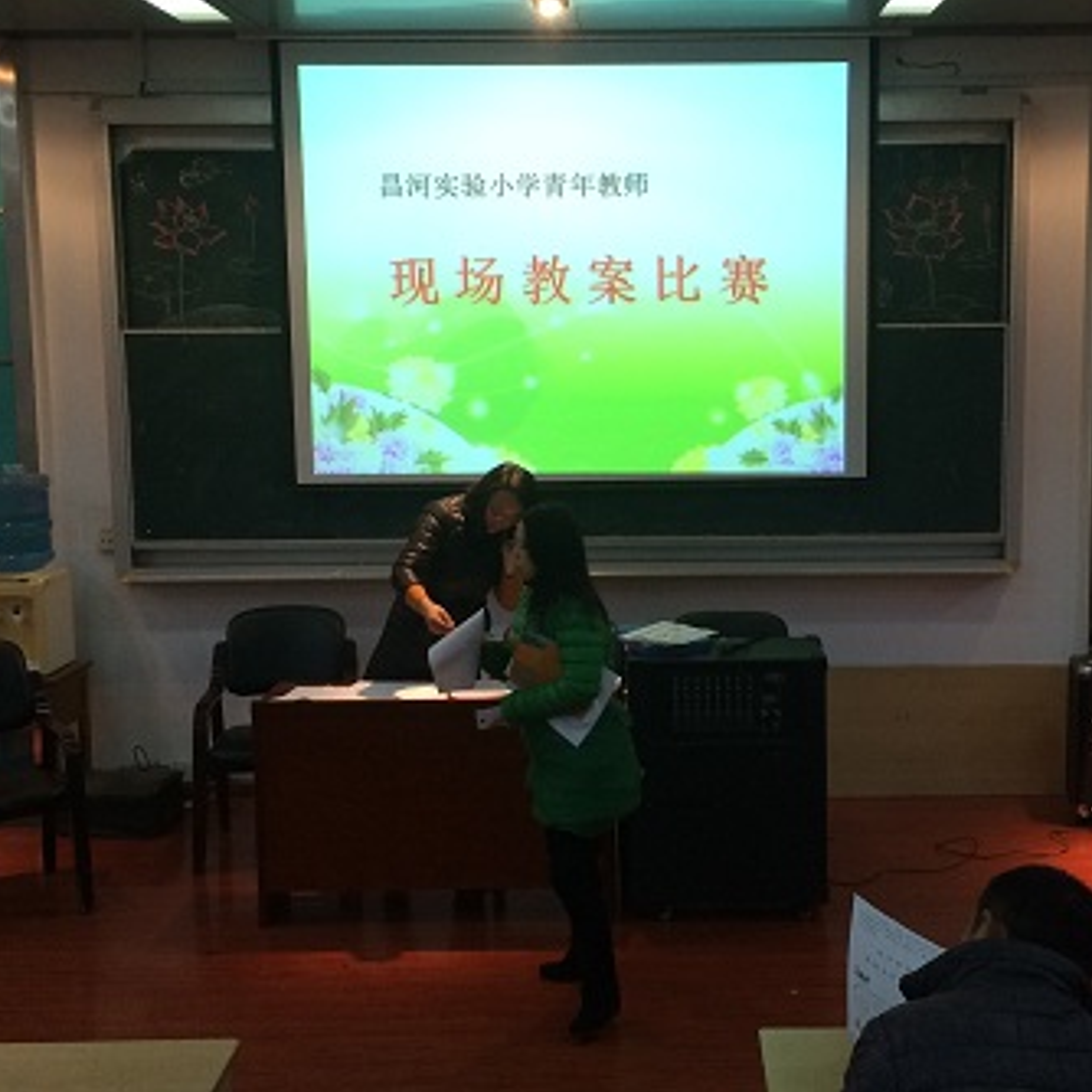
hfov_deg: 36.6
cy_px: 523
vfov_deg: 36.8
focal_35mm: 46
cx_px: 664
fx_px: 1642
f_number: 2.2
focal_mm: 4.15
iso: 80
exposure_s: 1/33
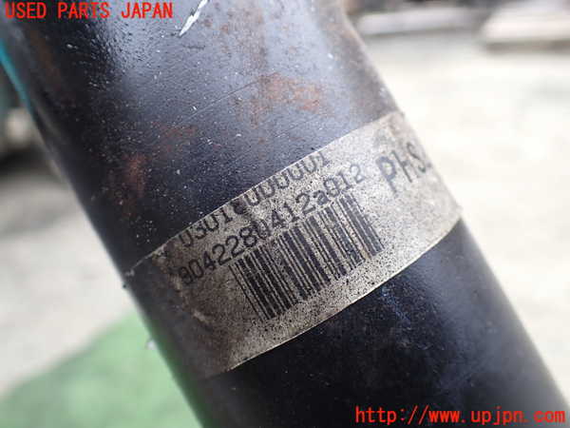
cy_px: 214
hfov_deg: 60.0
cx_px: 285
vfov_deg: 46.8
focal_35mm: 30
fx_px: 494
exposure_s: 1/200
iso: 100
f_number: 2.3
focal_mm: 5.4
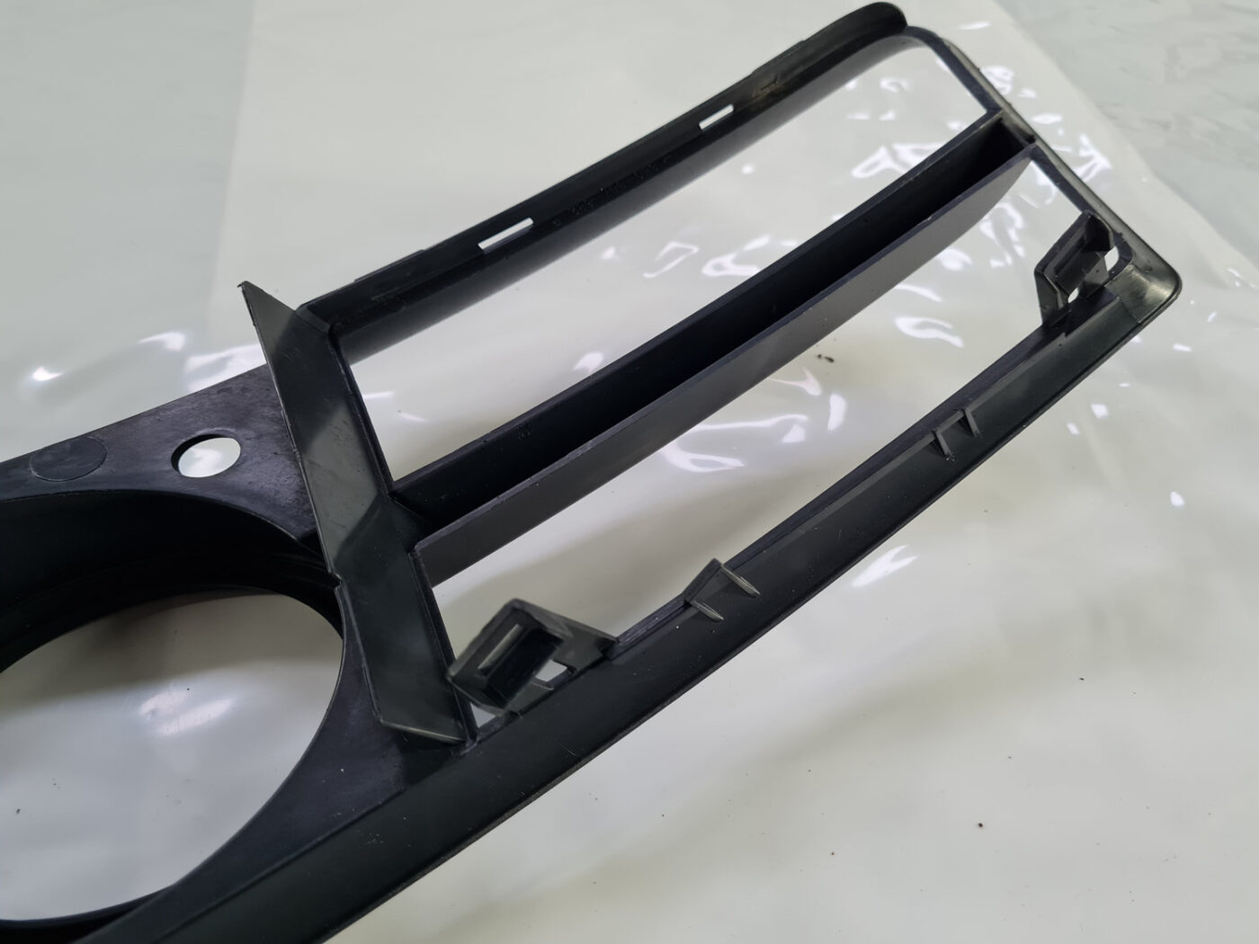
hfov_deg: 67.3
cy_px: 472
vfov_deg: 53.1
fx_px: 946
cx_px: 630
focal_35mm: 26
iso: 160
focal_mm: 5.4
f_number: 1.8
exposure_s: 1/100
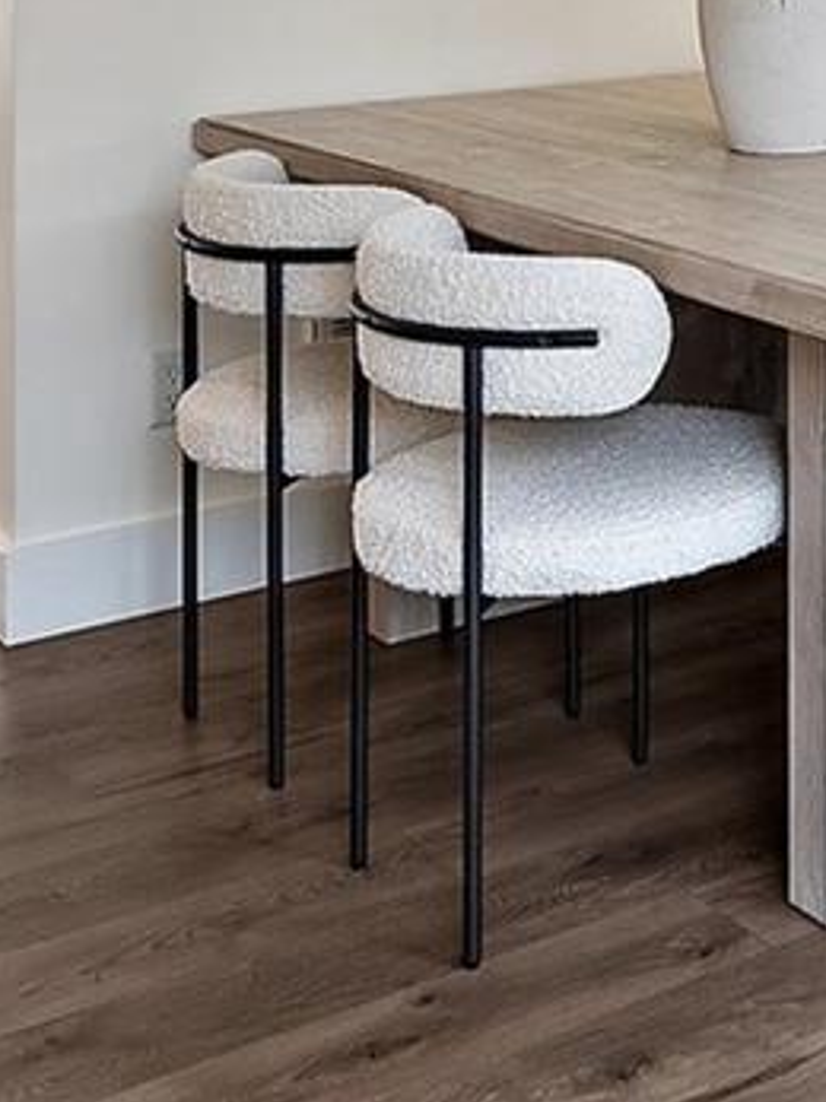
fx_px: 2260
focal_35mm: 71
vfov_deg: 24.9
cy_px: -197
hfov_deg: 17.8
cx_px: 1341
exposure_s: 1/10
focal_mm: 16
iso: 320
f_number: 7.1
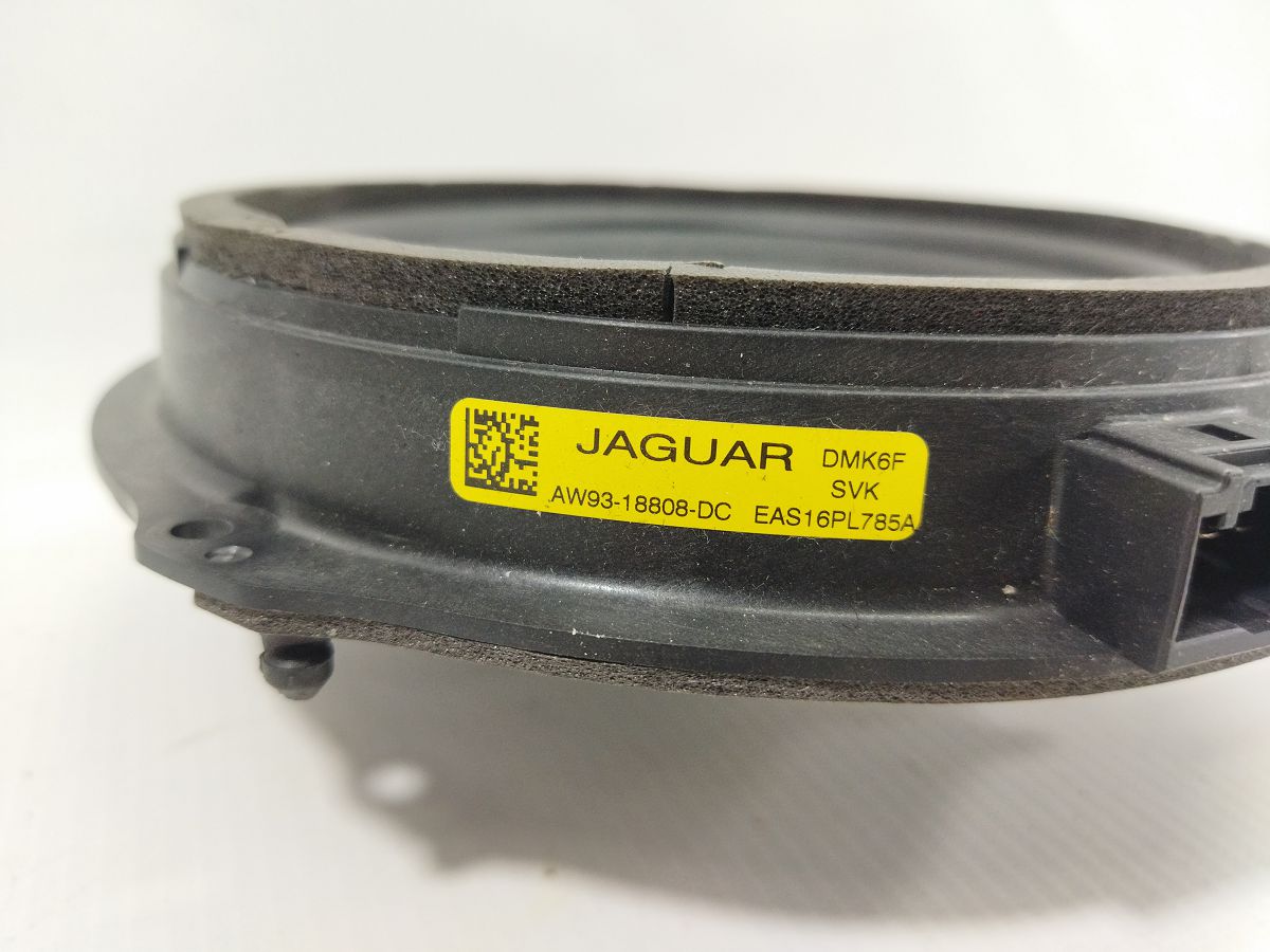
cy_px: 476
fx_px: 991
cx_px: 635
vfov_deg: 51.4
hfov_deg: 65.3
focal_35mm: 27
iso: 188
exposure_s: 1/100
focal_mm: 4.71
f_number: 1.79
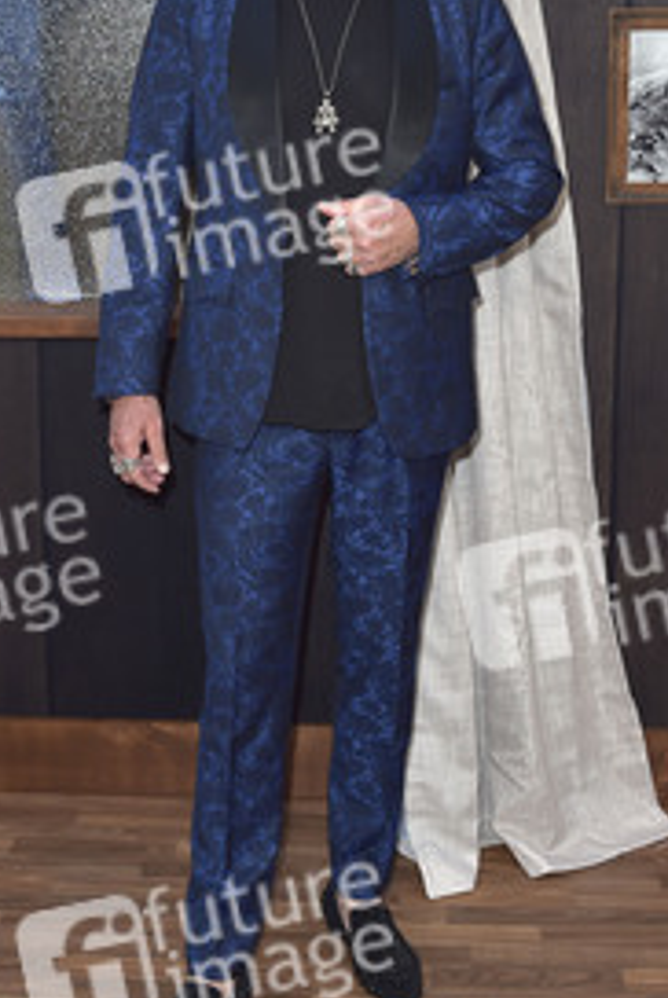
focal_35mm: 47
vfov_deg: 41.7
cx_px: 314
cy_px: 400
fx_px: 1305
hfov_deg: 28.7
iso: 400
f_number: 6.3
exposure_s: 1/250
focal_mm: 32
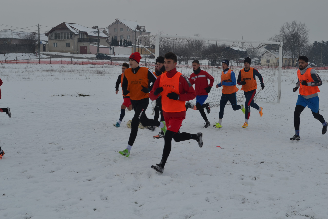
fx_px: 547
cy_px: 110
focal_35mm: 60
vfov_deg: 22.6
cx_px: 164
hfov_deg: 33.4
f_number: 8
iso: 100
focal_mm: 40
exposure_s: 1/250
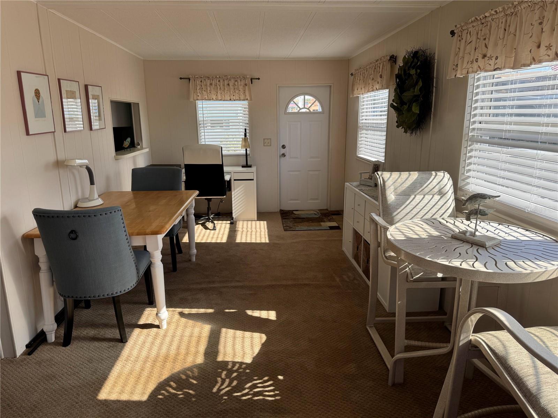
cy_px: 209
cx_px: 279
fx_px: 387
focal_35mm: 24
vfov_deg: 56.8
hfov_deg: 71.6
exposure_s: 1/567
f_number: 1.78
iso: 80
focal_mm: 6.76
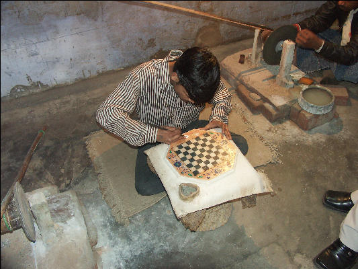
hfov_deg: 55.3
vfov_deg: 43.0
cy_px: 134
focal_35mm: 33
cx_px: 179
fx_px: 341
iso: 200
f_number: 2.8
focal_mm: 8.5
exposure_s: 1/50
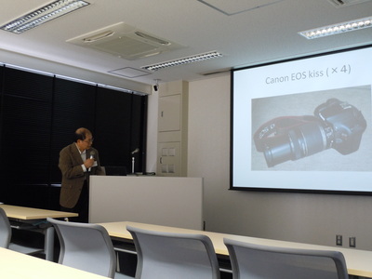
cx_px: 186
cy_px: 140
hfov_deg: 47.9
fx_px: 419
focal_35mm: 39
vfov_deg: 36.8
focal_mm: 6.9
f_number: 4.3
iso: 400
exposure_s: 1/13
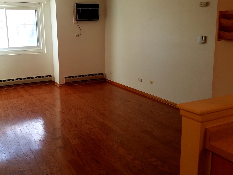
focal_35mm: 37
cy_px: 63
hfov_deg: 49.3
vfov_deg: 38.3
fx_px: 249
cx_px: 78
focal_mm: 4.25
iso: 100
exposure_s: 1/120
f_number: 1.7
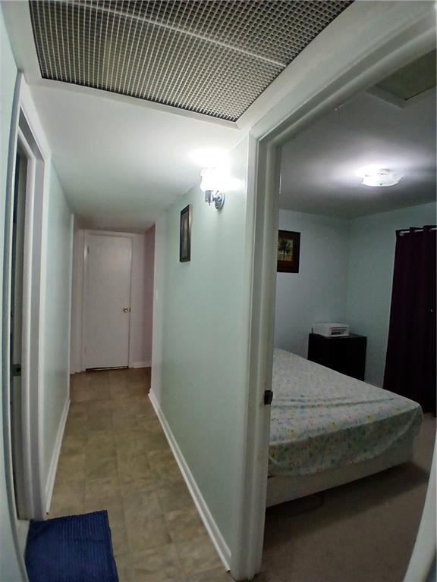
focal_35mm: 17
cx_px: 218
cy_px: 291
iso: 160
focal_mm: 1.4
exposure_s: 1/30
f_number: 2.2
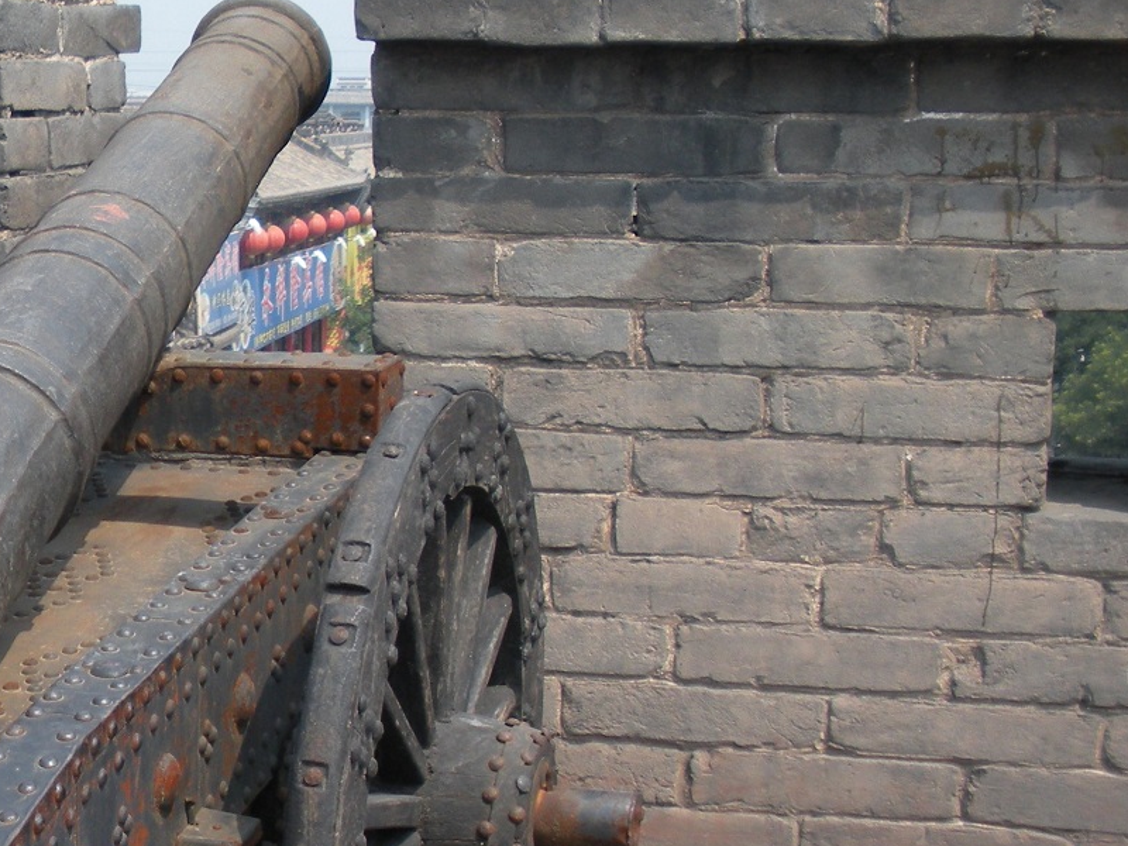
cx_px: -32
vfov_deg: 18.2
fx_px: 2639
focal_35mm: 81
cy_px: 509
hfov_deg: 23.0
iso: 64
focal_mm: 6.3
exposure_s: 1/402
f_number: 3.5
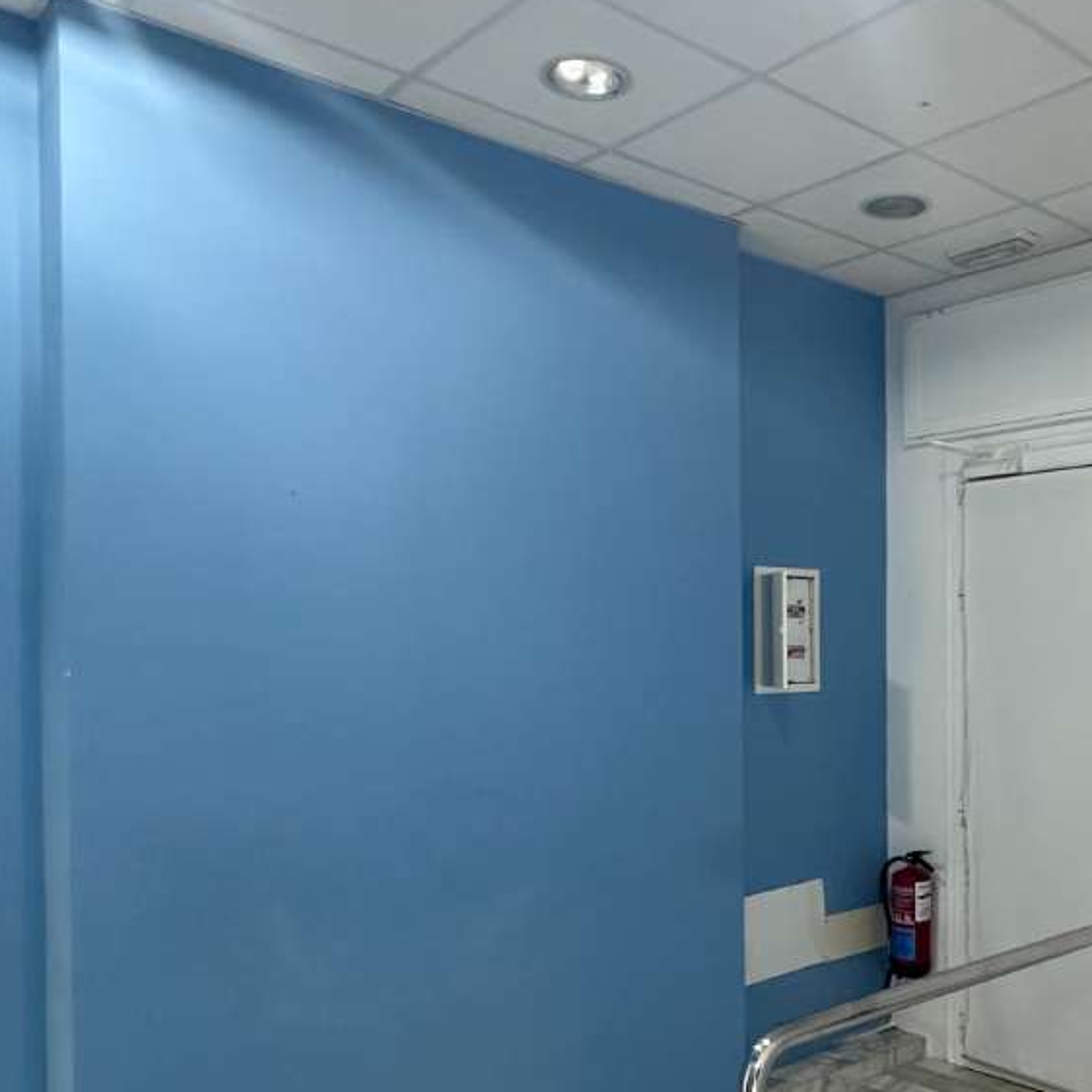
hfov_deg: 48.5
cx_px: 764
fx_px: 1178
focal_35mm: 33
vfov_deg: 49.4
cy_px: 665
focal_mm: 2.22
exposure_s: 1/50
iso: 400
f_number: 2.2
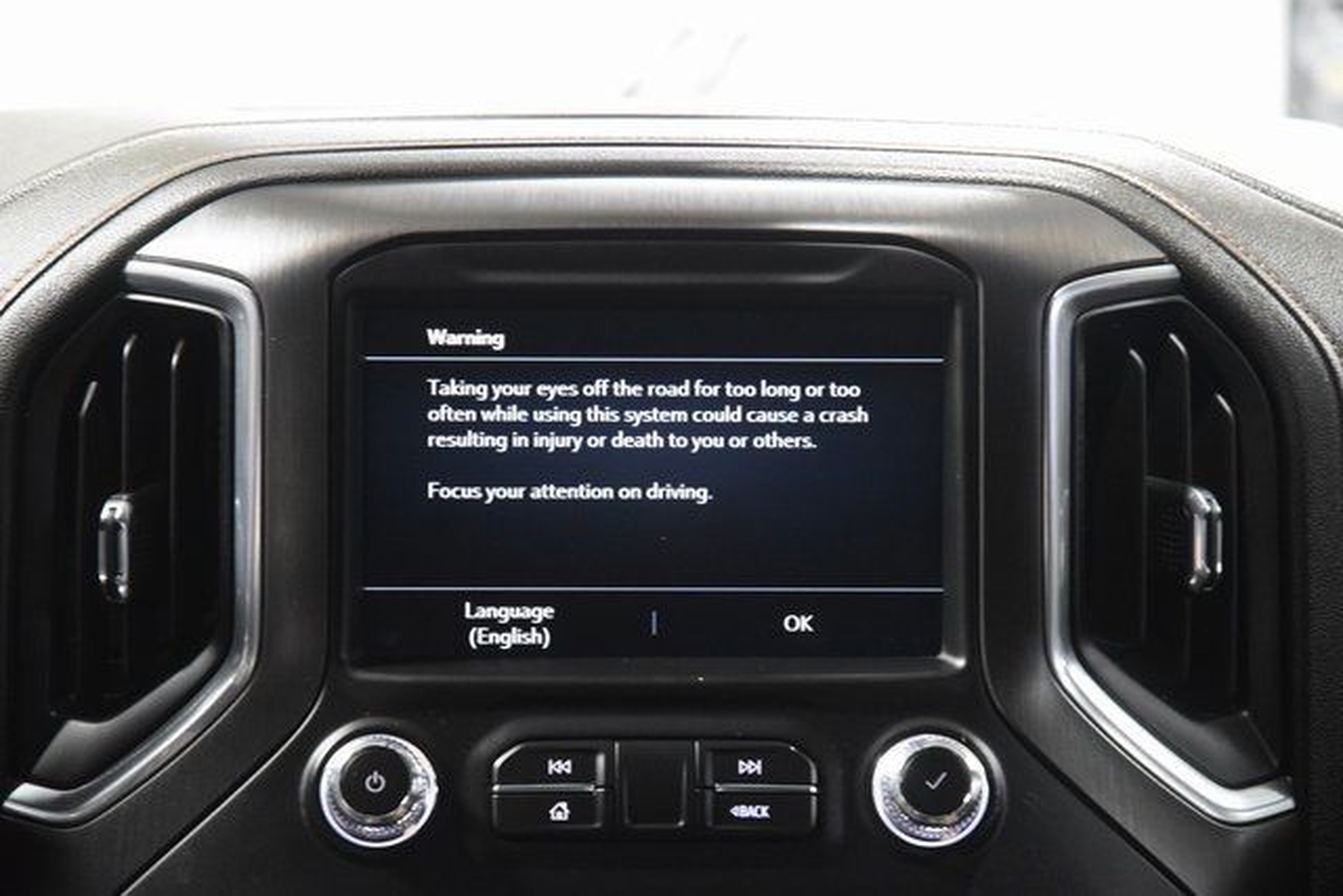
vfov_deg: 13.0
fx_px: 3918
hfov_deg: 19.5
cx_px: 672
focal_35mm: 105
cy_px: 448
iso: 3200
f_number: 4.5
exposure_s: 1/13
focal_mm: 70
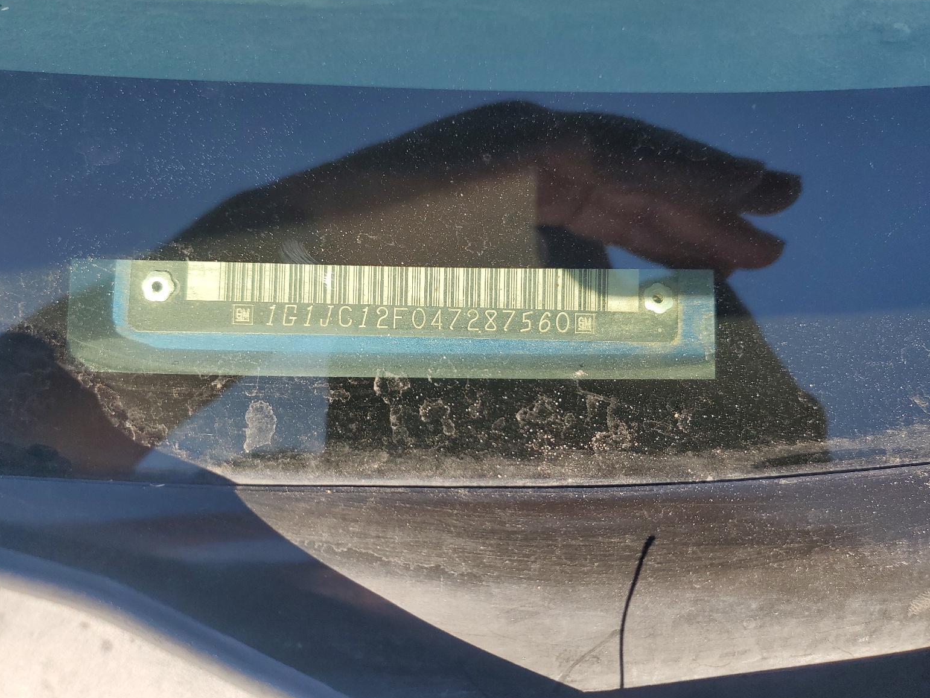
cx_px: 448
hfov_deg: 65.3
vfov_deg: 51.4
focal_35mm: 27
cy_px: 354
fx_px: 725
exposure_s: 1/769
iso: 50
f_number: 1.5
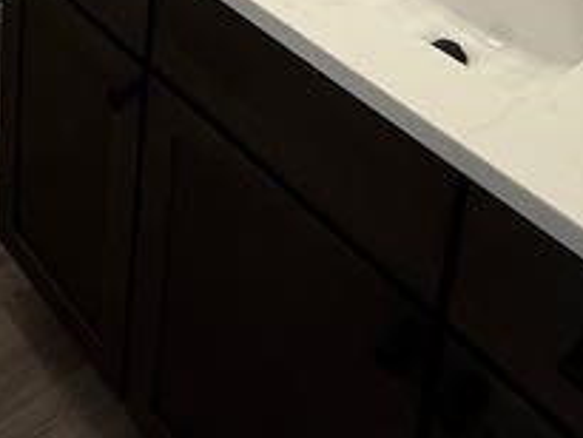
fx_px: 961
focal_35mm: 57
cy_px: -331
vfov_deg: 19.7
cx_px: 154
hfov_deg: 33.2
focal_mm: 2.22
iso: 125
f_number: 2.2
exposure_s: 1/120
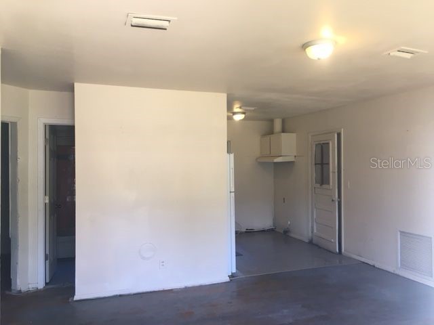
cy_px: 162
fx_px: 364
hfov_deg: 61.7
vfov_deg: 48.2
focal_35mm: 29
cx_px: 217
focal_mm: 4.15
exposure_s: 1/30
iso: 25
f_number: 2.2
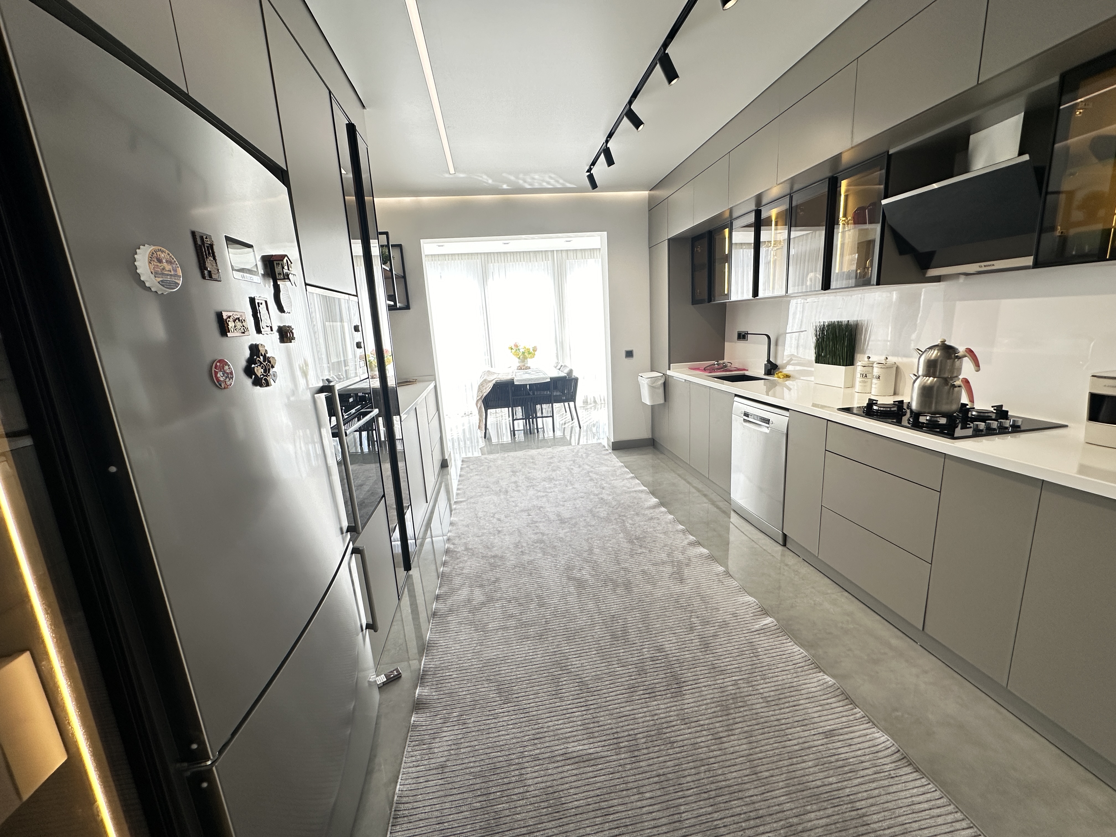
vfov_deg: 85.7
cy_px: 418
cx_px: 558
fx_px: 451
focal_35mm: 14
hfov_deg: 102.1
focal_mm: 2.22
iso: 100
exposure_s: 1/99
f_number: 2.2
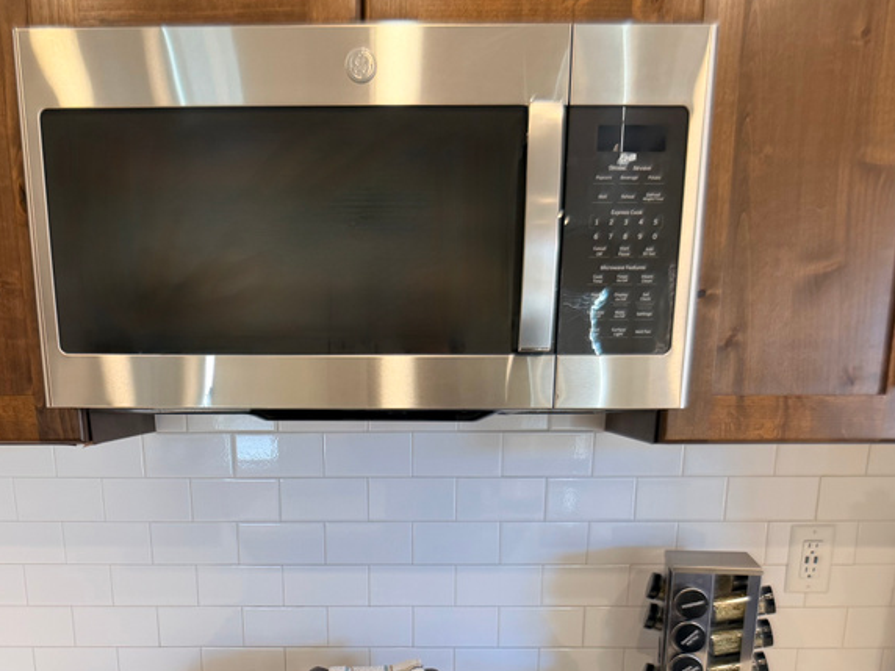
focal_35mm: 43
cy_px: 590
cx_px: 393
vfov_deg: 32.1
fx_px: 1112
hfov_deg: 43.8
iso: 125
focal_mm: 6.76
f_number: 1.78
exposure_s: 1/60
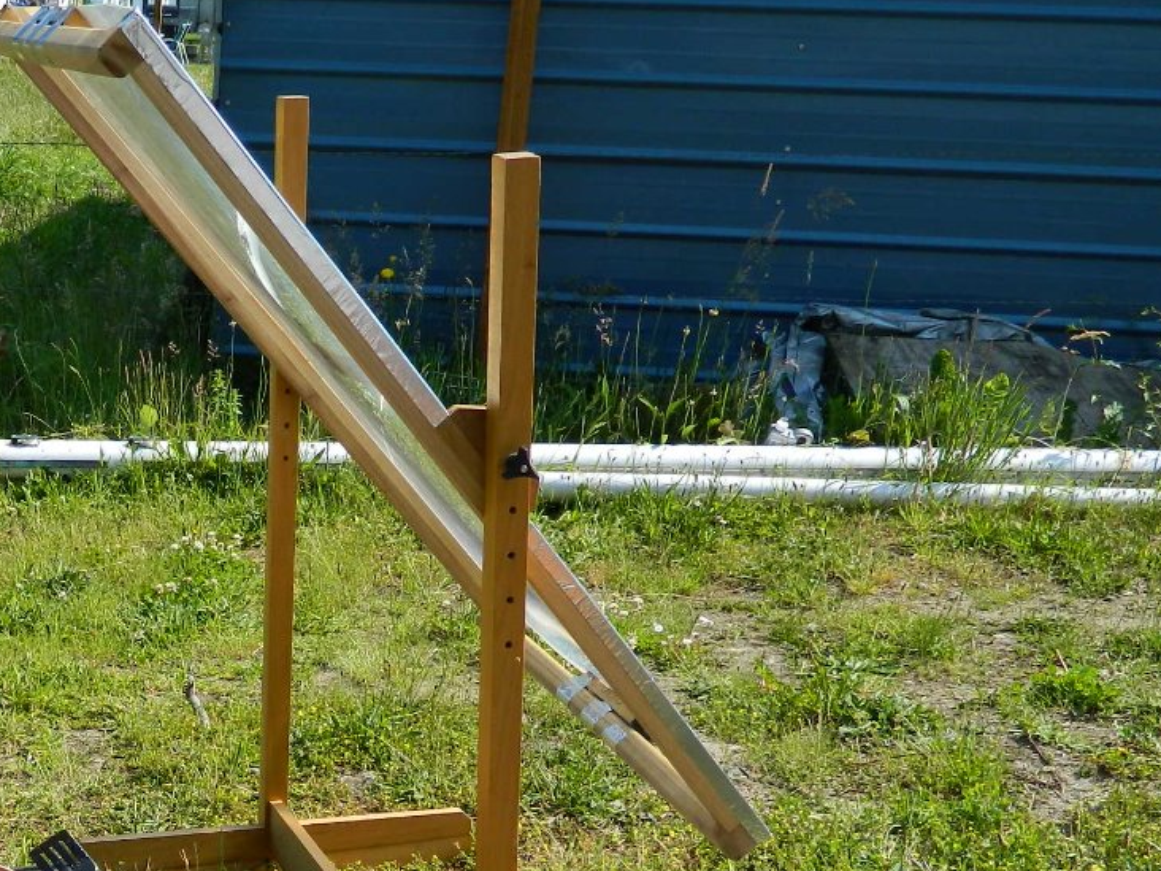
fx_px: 2046
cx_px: 116
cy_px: 852
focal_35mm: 61
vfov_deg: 23.1
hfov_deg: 30.3
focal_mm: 5.6
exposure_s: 1/640
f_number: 3.2
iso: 80
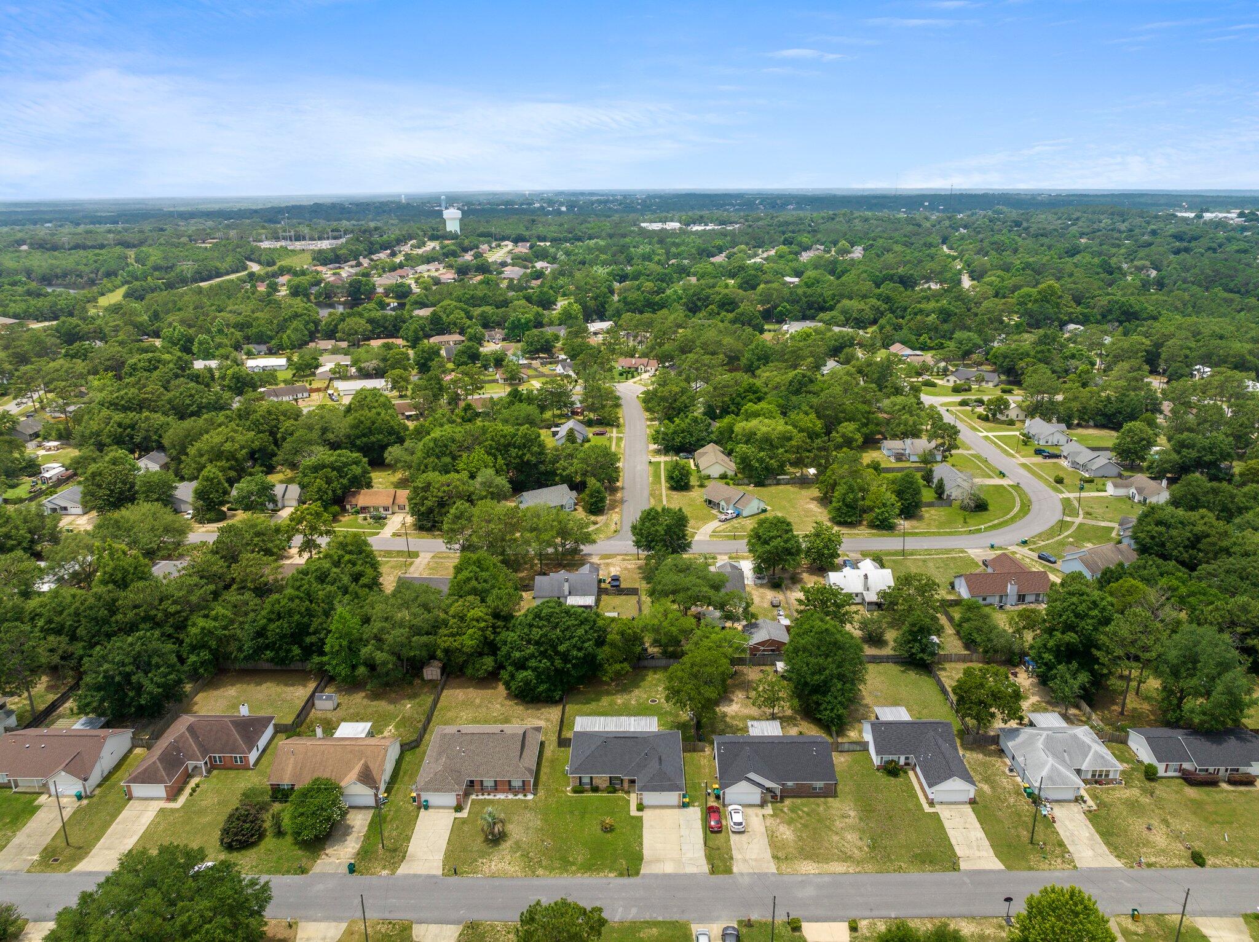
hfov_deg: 71.6
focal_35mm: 24
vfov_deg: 56.8
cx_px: 630
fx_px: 872
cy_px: 471
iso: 100
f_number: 2.8
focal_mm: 12.29
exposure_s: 1/2000
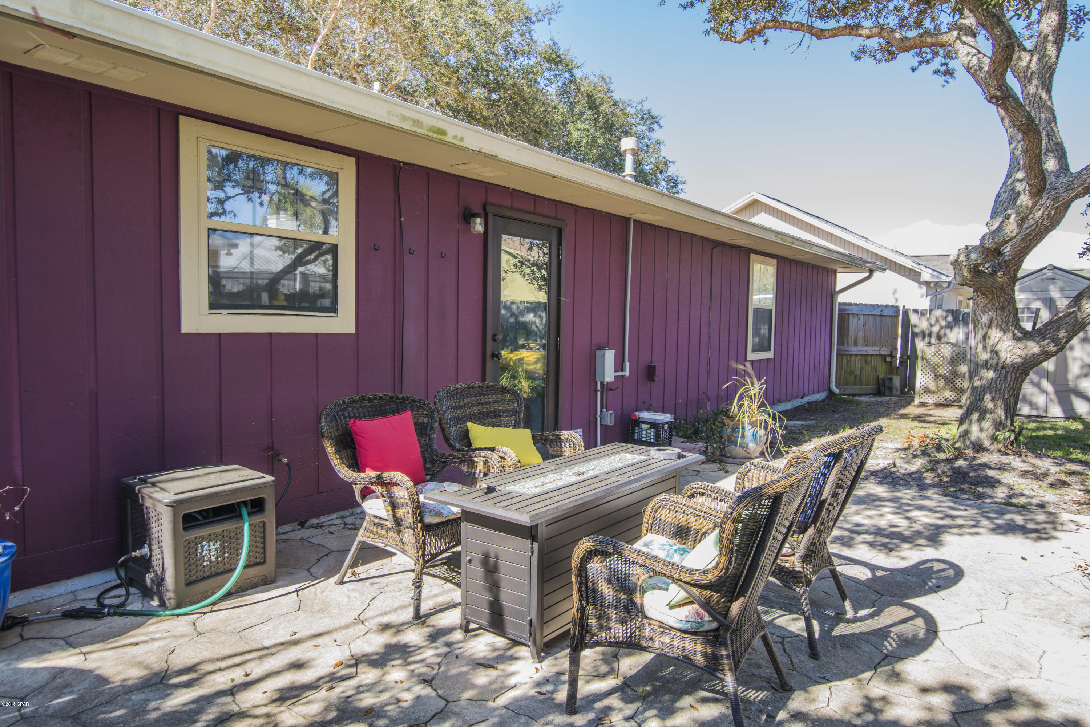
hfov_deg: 73.7
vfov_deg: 53.2
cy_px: 364
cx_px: 545
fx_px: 727
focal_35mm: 24
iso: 100
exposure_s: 1/40
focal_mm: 24
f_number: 10
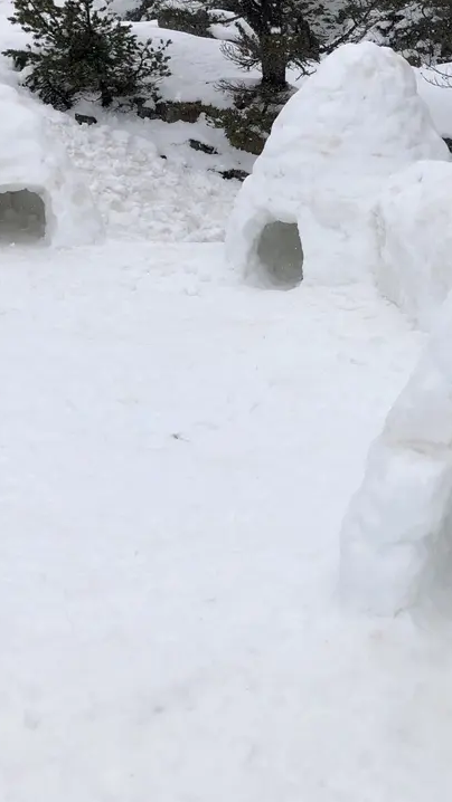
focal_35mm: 51
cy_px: 332
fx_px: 1086
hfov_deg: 23.3
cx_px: 321
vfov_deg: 40.4
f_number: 1.8
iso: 20
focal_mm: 3.99
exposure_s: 1/1779
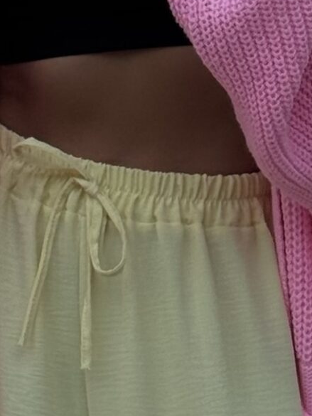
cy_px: 616
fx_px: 2523
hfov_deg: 7.1
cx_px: 147
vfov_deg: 9.2
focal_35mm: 210
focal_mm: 6.76
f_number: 1.78
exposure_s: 1/276
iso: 64
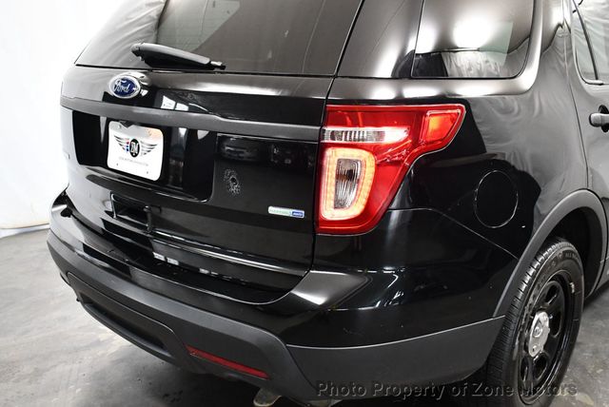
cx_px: 304
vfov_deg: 36.9
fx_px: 610
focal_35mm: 36
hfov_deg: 53.1
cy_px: 204
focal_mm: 18
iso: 2800
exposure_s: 1/125
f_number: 3.5
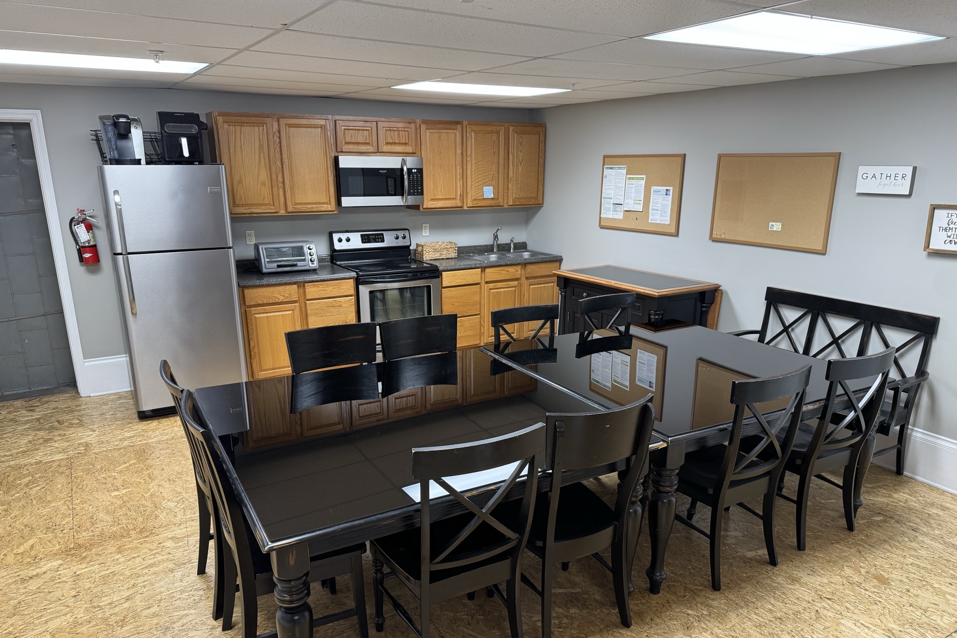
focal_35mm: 25
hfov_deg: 71.5
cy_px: 353
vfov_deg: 51.2
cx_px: 478
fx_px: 665
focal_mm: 6.76
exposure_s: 1/60
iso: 160
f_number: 1.78
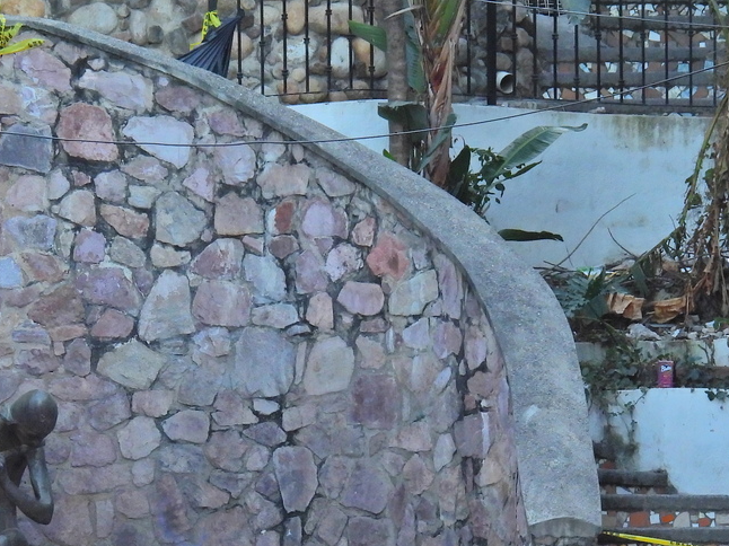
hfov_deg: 2.0
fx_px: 20862
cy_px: 410
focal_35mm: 991
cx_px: 39
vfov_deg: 1.5
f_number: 5
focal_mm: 89.2
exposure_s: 1/200
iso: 400
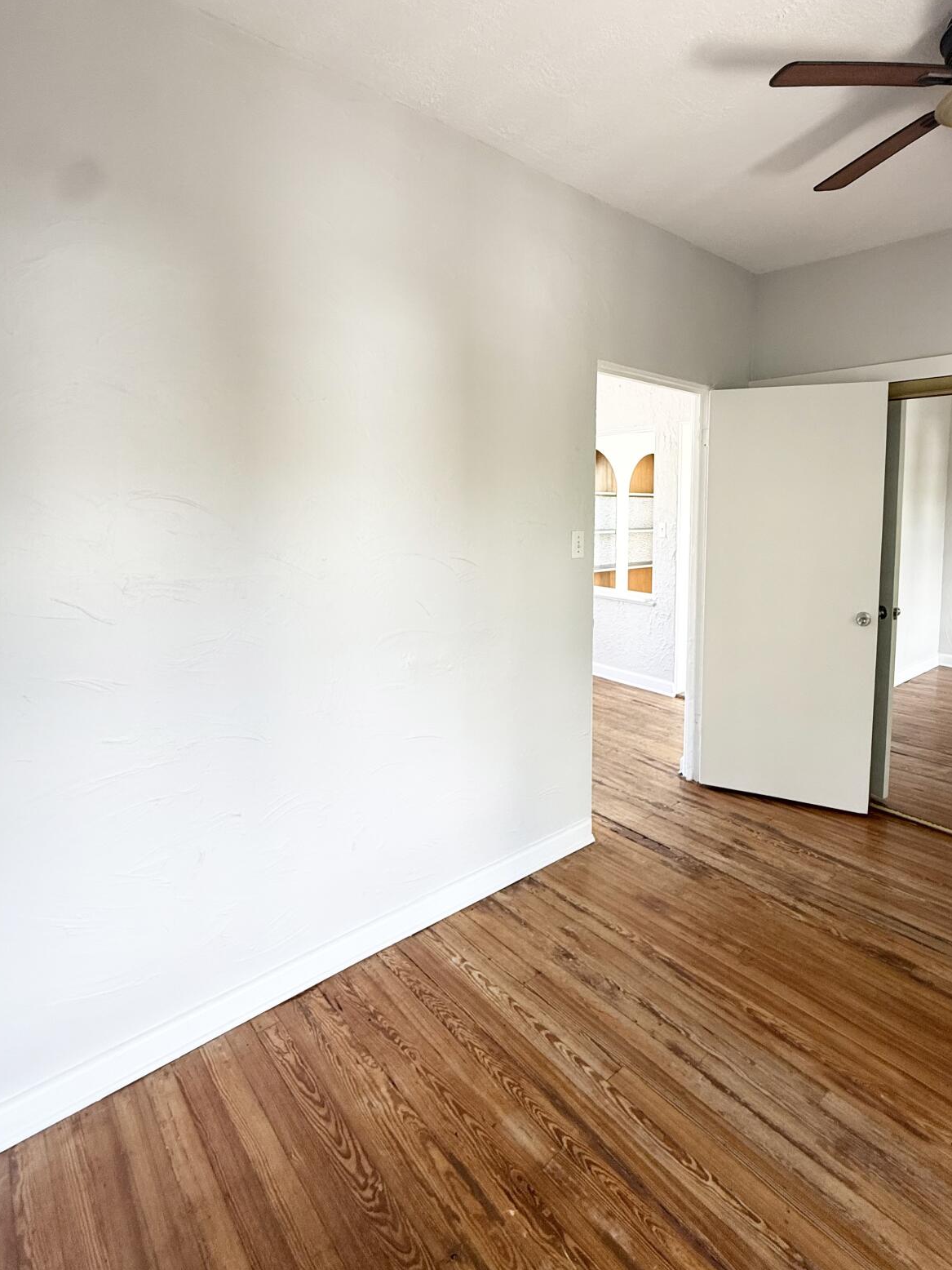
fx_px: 660
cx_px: 577
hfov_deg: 70.8
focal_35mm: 18
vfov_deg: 87.2
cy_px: 547
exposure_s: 1/99
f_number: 2.2
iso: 100
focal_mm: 2.22
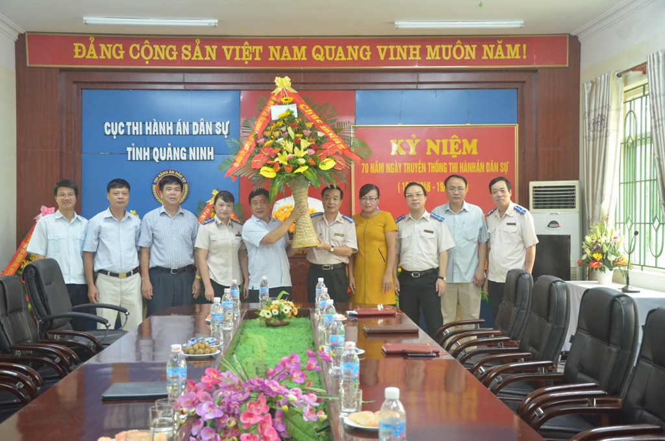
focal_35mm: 48
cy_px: 220
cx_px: 332
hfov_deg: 41.2
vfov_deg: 27.9
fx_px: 885
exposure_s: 1/80
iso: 3200
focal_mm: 32
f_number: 4.5
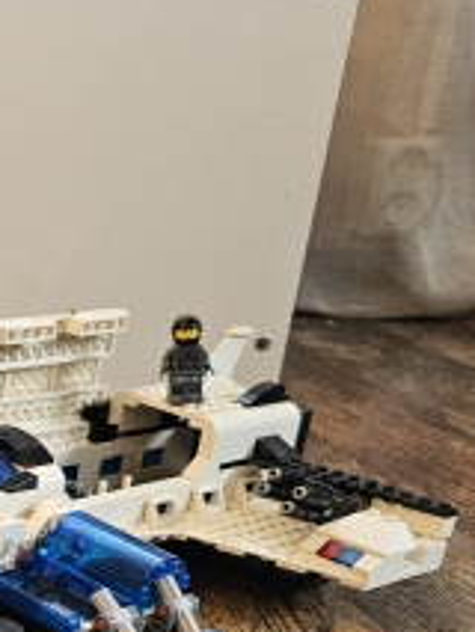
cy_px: 521
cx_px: -255
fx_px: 987
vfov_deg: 34.3
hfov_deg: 22.0
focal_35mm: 54
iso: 640
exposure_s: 1/100
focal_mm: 6.3
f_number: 1.7
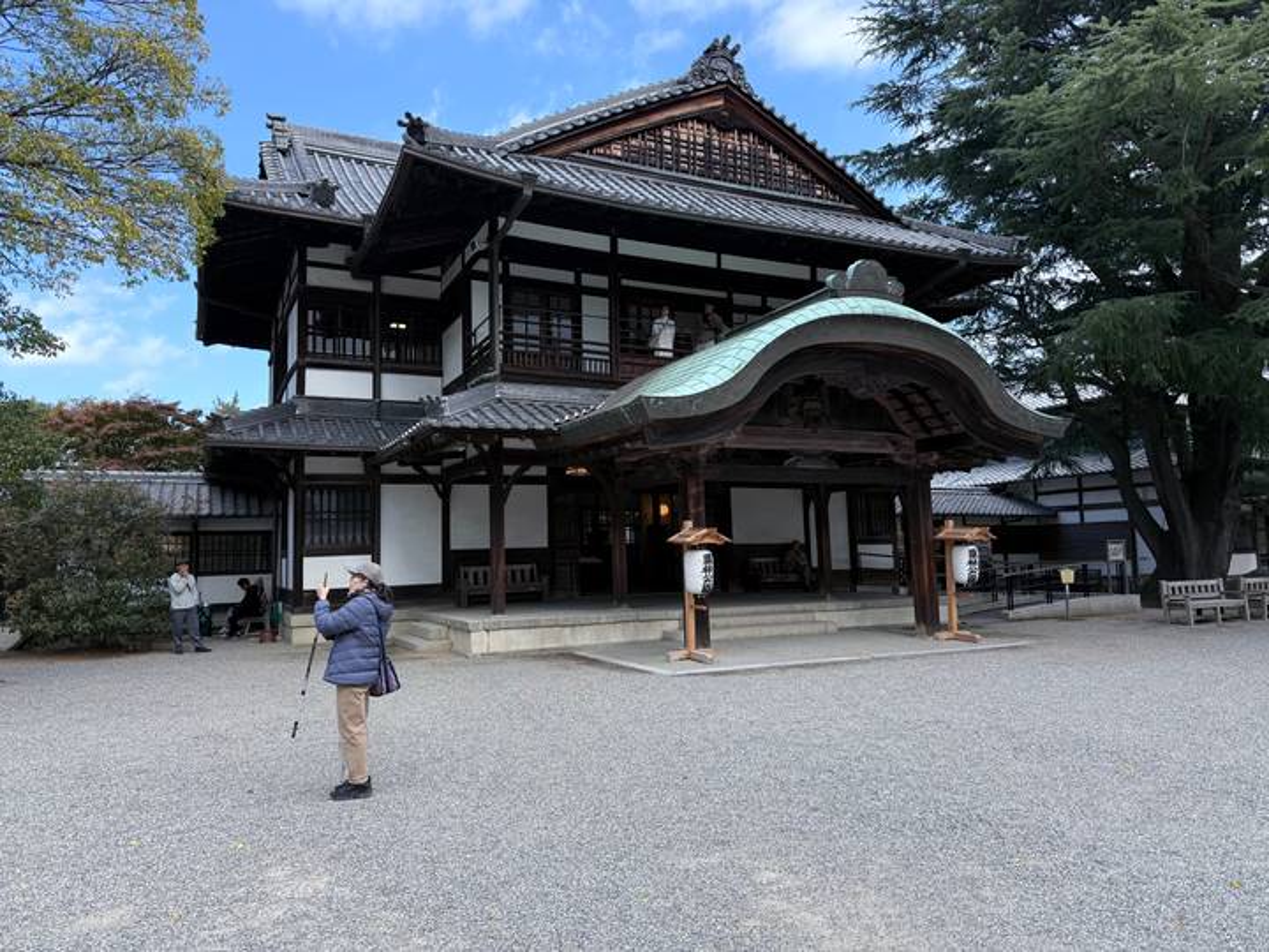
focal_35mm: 24
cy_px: 476
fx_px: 880
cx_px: 634
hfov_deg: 71.6
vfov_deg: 56.8
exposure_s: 1/1410
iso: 100
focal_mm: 6.76
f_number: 1.78
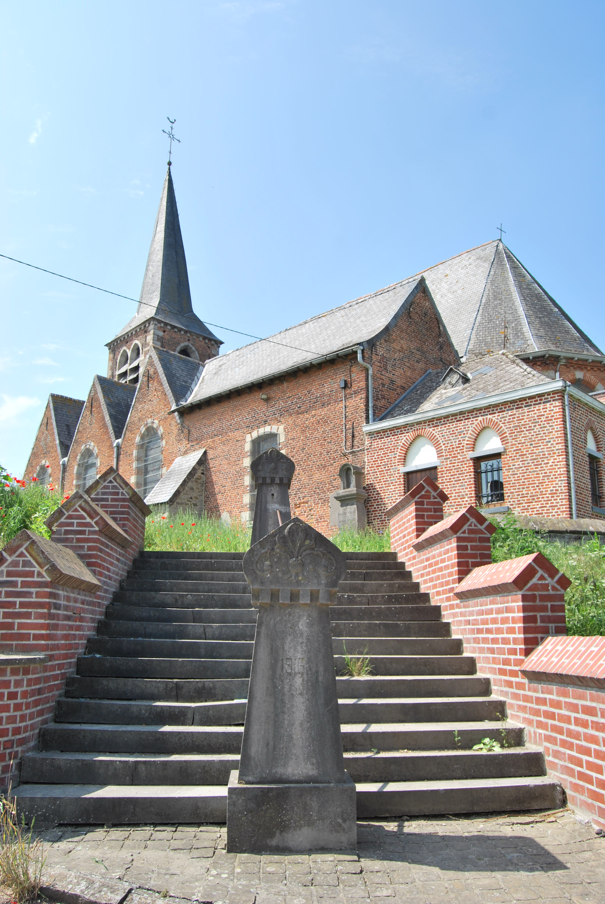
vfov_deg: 67.3
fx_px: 679
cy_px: 452
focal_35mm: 27
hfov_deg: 48.0
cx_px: 302
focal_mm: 18
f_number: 7.1
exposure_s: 1/200
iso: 100
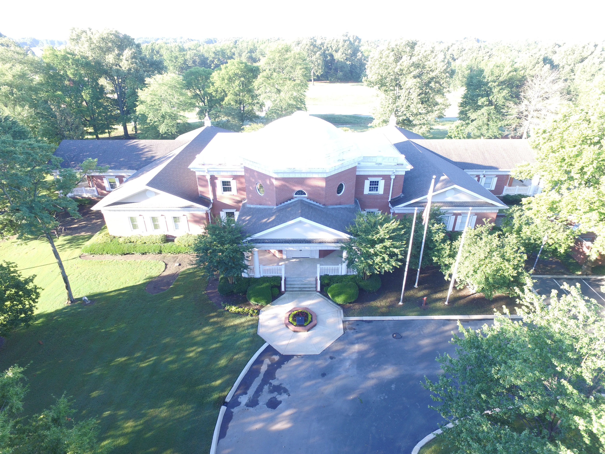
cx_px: 302
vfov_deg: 66.0
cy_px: 227
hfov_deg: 81.7
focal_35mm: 20
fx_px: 350
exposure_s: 1/50
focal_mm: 3.61
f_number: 2.8
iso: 103
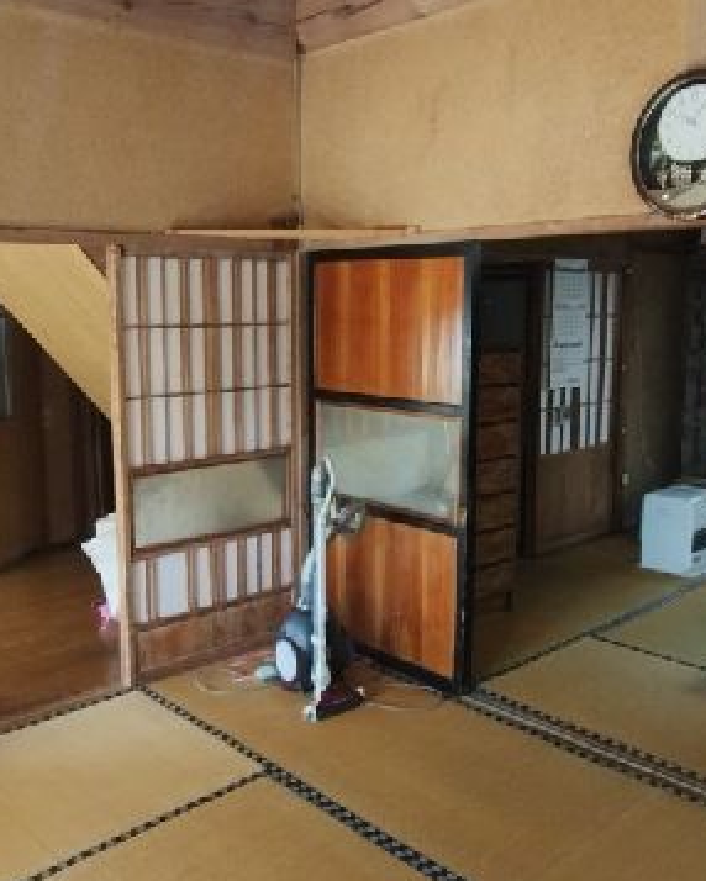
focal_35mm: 35
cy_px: 445
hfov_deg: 42.2
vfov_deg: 51.5
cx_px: 306
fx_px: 913
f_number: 2.2
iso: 144
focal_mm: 1.66
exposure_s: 1/60
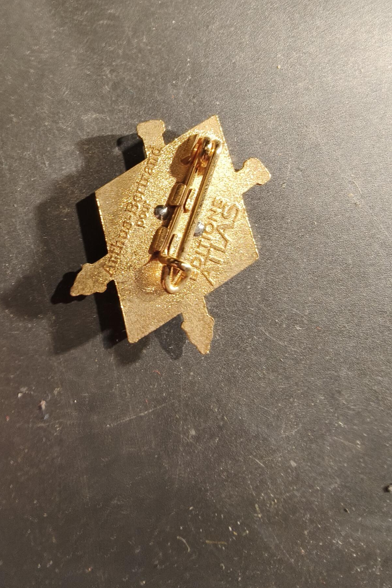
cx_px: 173
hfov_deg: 53.0
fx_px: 392
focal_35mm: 24
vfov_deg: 73.7
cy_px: 295
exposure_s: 1/46.7
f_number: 2
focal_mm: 2.32
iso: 250
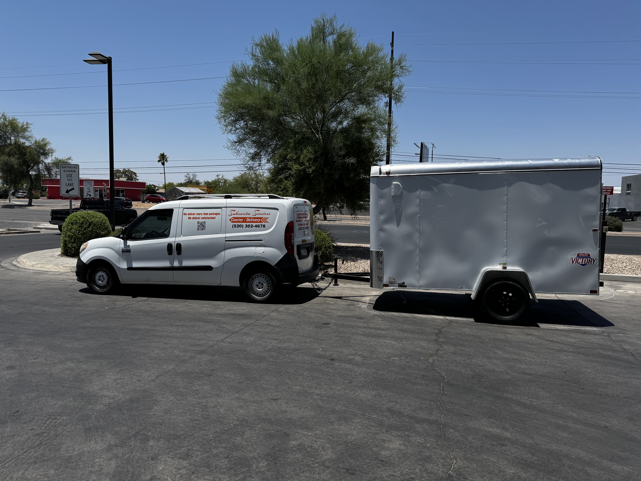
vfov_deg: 56.8
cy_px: 240
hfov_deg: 71.6
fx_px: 444
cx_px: 320
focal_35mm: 24
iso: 80
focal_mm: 6.76
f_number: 1.78
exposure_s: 1/4950
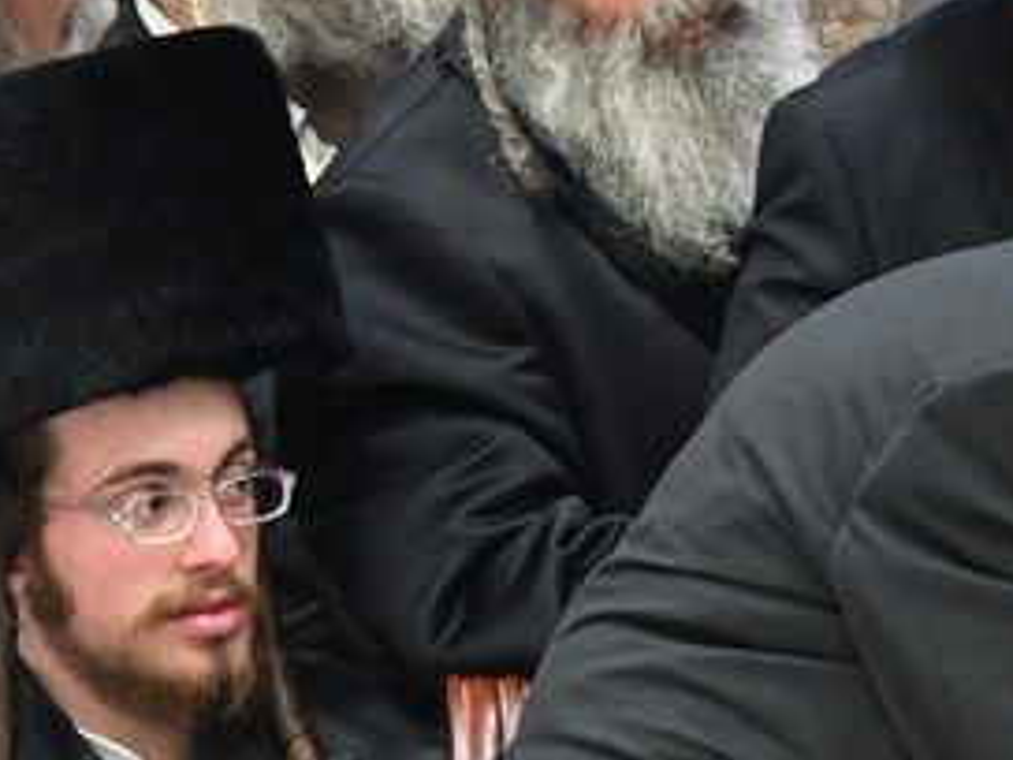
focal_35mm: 988
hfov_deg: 2.0
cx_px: 1642
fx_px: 28913
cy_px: 58
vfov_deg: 1.5
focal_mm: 200
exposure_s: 1/250
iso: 2500
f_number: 4
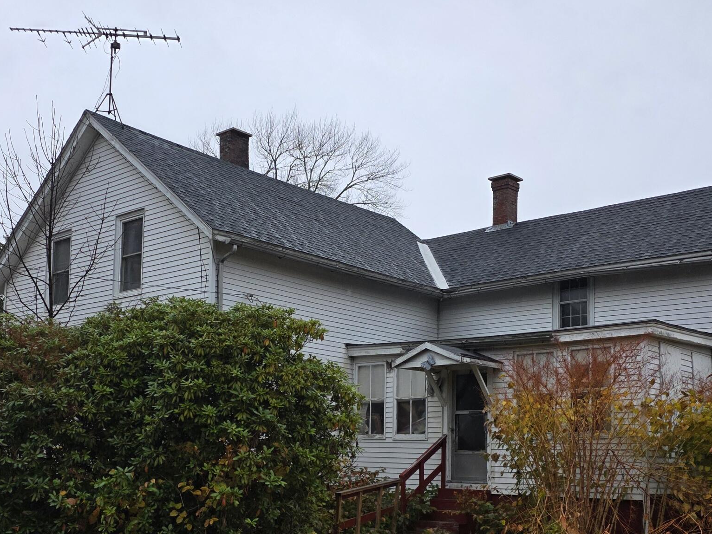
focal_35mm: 45
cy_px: 388
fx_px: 926
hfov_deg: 42.1
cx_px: 343
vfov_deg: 31.7
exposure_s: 1/180
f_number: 1.7
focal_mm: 6.3
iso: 50
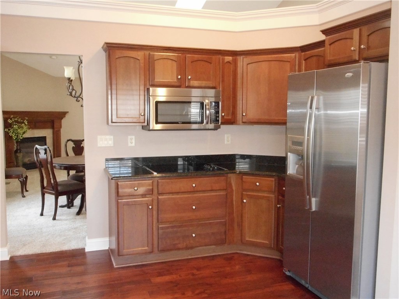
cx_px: 200
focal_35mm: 34
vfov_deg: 41.8
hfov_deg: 54.0
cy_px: 150
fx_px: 392
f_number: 4.2
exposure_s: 1/30
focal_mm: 6
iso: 800
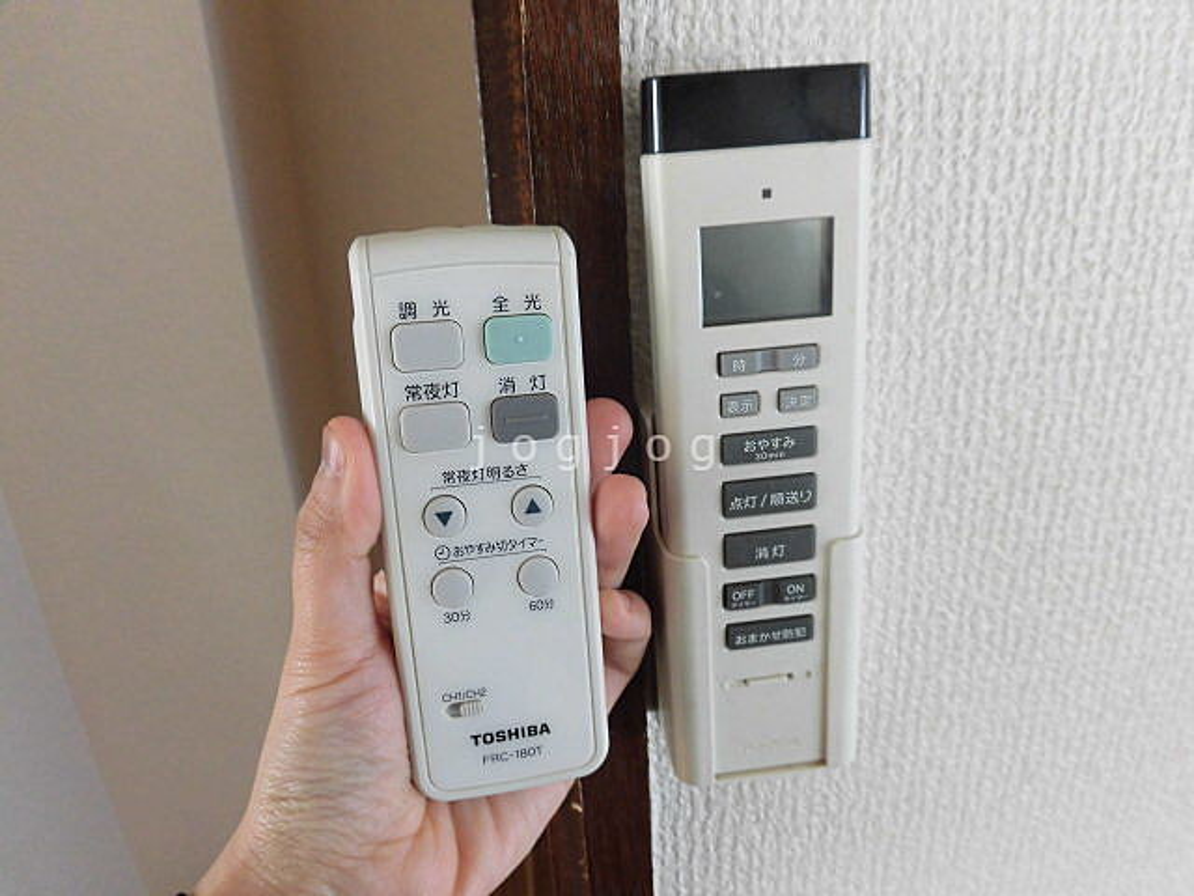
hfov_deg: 71.6
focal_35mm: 24
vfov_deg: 56.8
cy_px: 448
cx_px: 597
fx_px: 828
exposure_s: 1/60
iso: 160
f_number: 3.1
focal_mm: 4.3
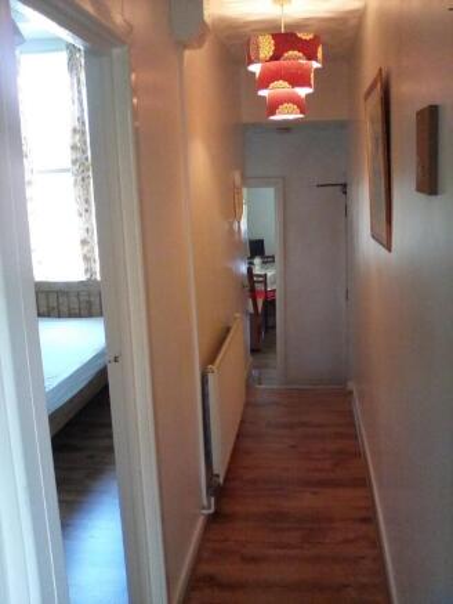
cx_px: 226
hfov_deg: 40.7
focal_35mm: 35
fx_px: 610
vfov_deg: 52.6
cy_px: 302
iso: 219
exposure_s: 1/30
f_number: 2.8
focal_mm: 2.9
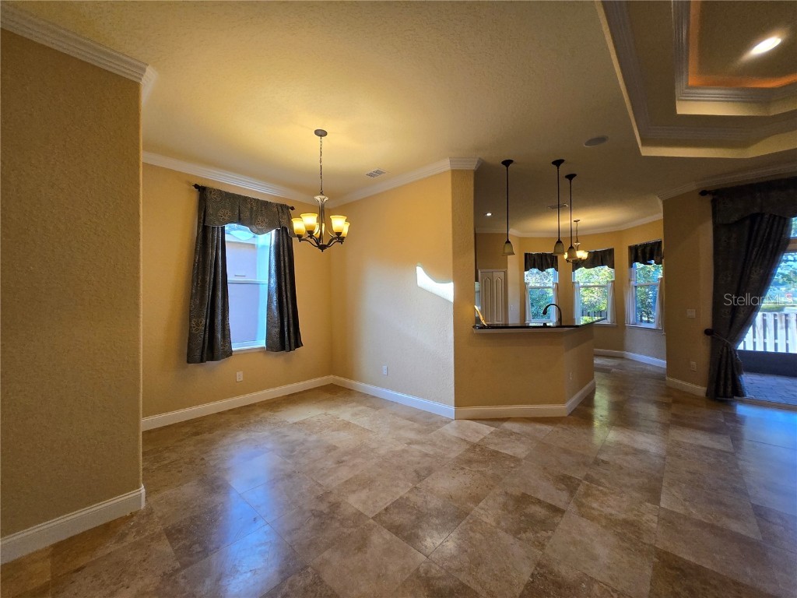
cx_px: 398
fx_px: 299
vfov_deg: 89.9
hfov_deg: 106.2
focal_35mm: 13
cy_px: 299
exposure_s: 1/60
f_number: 2.2
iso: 100
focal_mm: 1.7
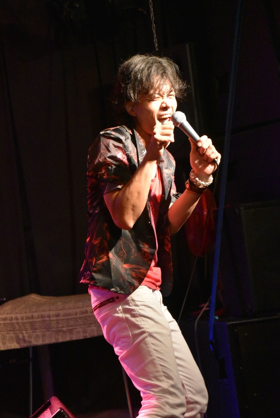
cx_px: 140
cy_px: 209
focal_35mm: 93
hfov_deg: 14.7
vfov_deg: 21.9
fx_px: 1083
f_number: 5
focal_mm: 62
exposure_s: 1/60
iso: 6400
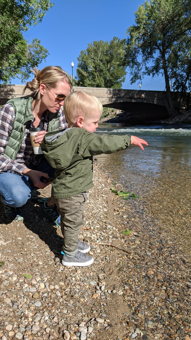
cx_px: 93
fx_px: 270
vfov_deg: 64.3
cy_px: 173
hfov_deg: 38.9
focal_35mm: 30
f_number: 1.8
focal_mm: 4.44
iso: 53
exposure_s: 1/3906
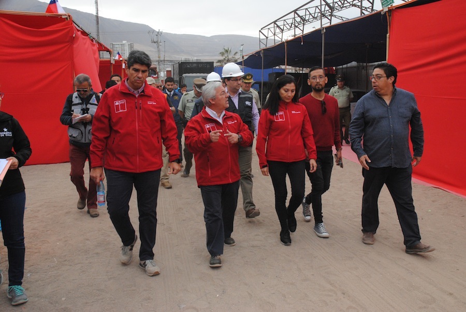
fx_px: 428
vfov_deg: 40.1
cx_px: 233
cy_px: 156
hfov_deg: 57.2
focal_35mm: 33
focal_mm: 22
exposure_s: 1/400
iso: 800
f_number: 10
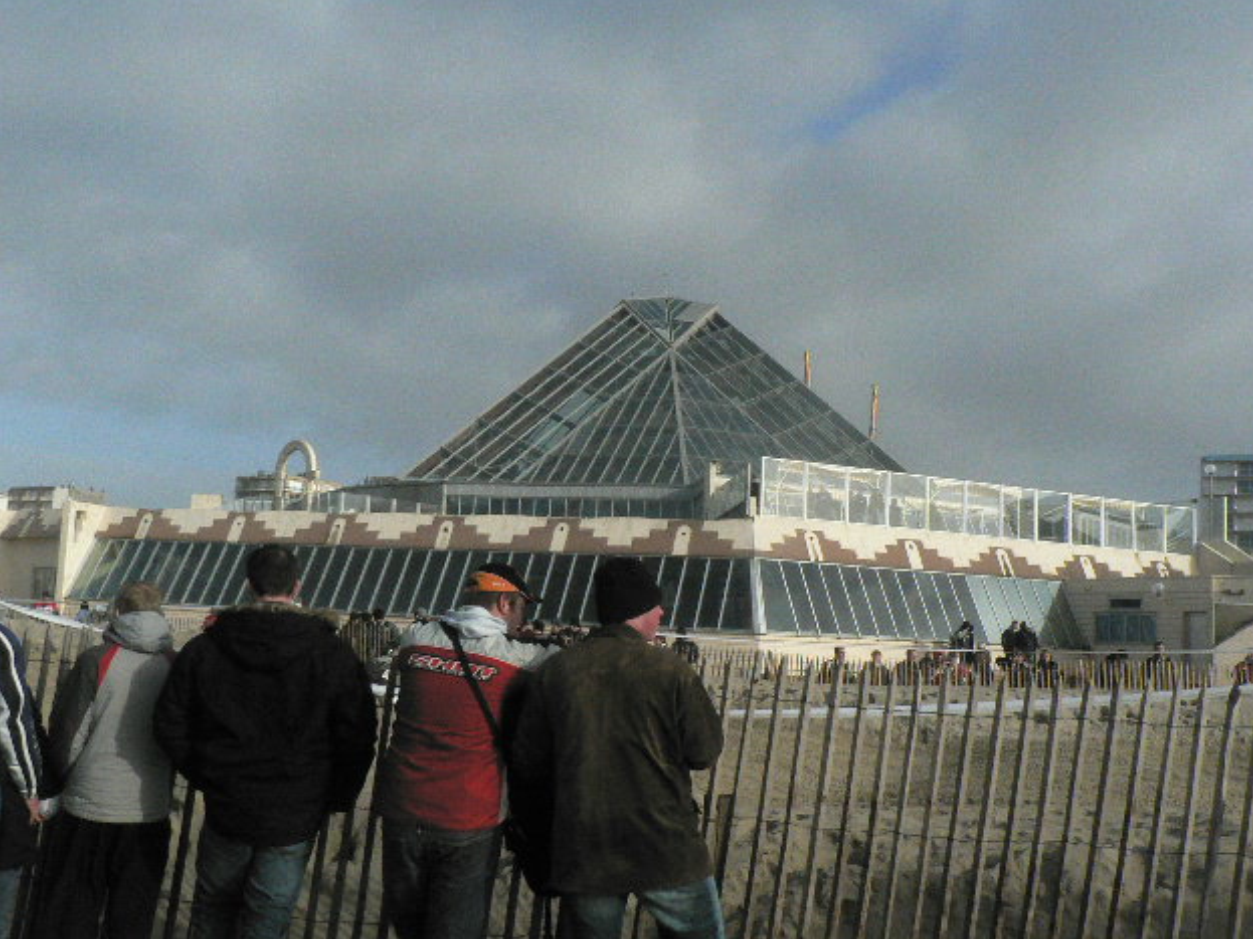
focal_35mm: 37
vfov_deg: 38.7
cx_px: 642
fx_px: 1339
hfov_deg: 50.1
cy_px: 460
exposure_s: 1/1000
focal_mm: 6
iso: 400
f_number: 8
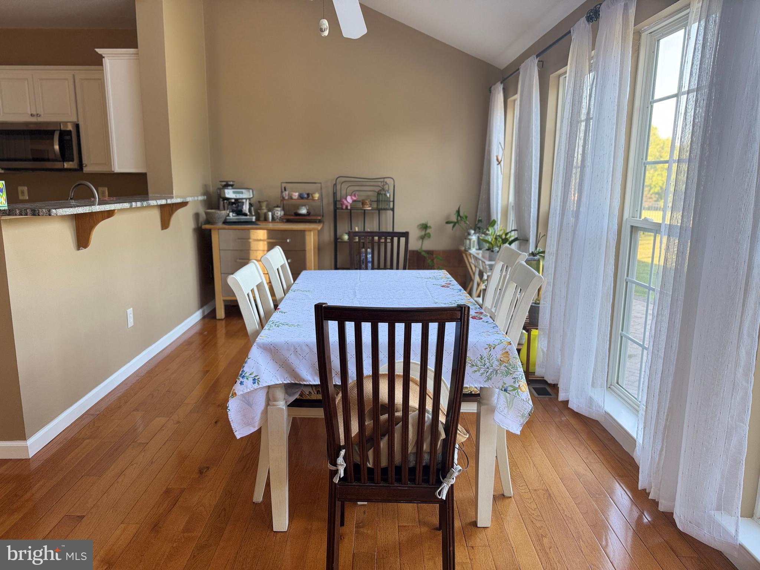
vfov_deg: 56.8
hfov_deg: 71.6
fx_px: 527
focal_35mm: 24
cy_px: 285
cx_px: 380
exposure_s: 1/121
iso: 100
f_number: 1.78
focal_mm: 6.76
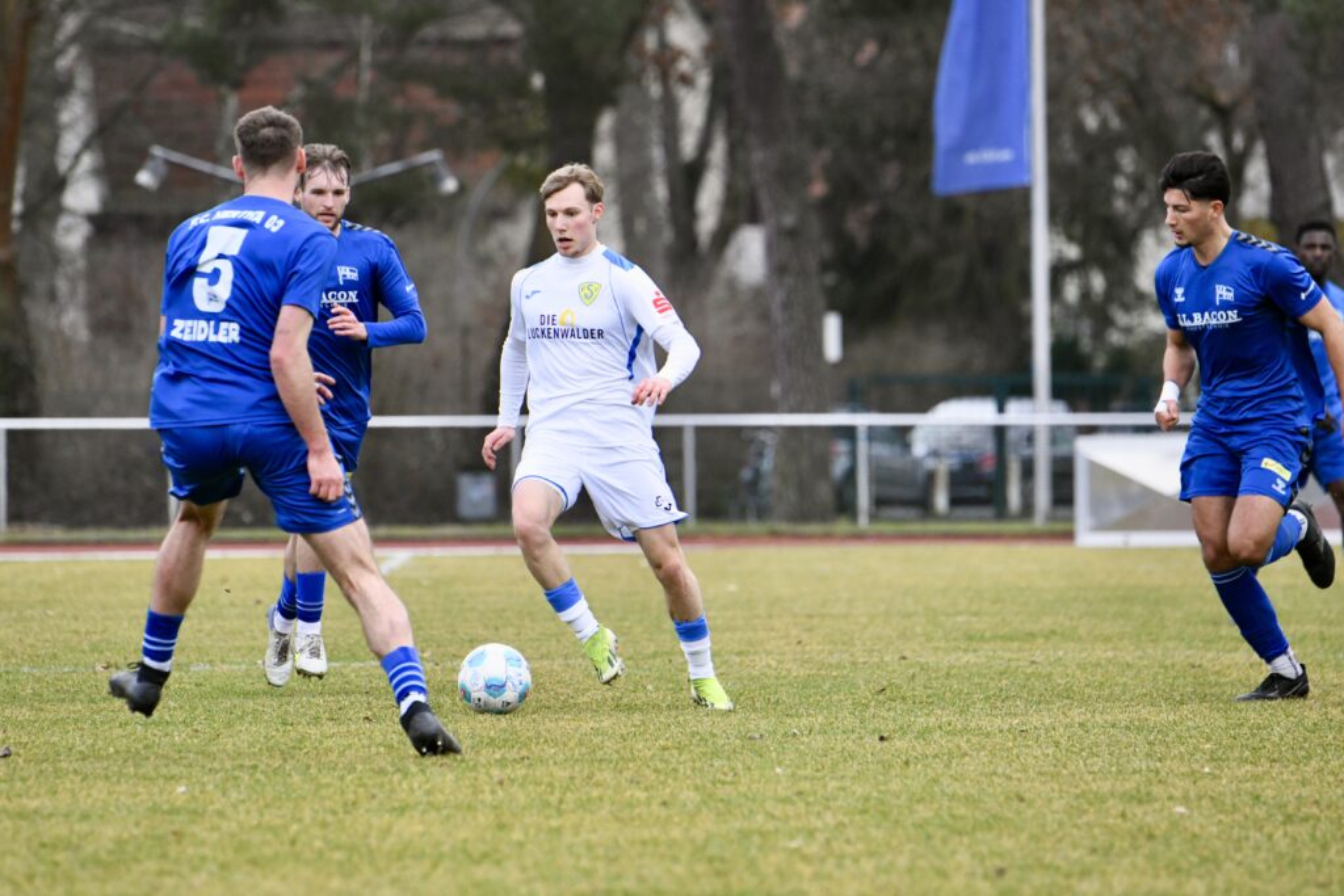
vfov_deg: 3.6
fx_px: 14188
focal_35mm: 380
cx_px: 672
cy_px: 448
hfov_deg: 5.4
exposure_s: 1/1600
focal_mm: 380
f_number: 7.1
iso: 3200
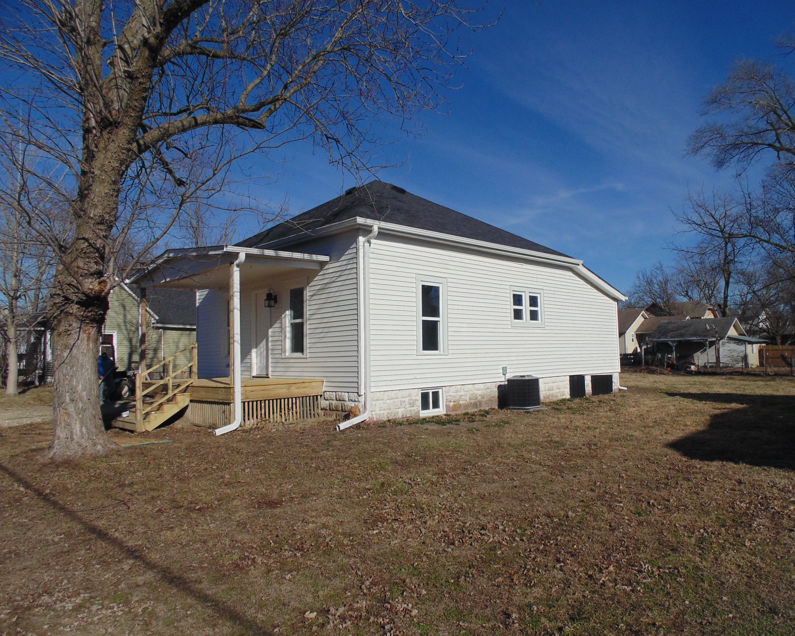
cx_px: 405
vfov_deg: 60.9
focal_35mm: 23
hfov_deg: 72.6
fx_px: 541
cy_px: 319
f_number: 9.7
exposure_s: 1/320
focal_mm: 4
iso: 80
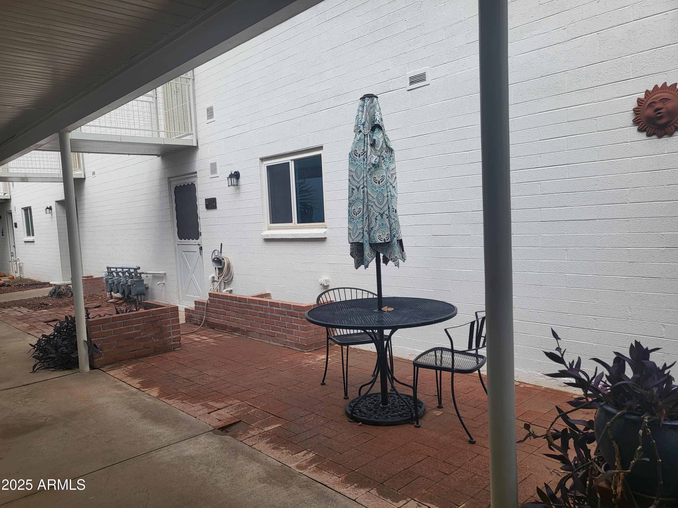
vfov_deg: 53.1
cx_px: 339
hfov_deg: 67.3
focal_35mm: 26
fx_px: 509
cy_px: 254
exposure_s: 1/1123
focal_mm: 4.25
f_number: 1.8
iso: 50
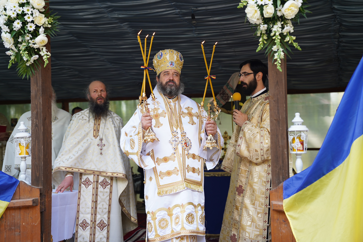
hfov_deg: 38.2
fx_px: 524
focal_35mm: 52
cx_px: 182
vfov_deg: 26.0
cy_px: 121
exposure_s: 1/250
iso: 200
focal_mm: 52
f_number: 2.8
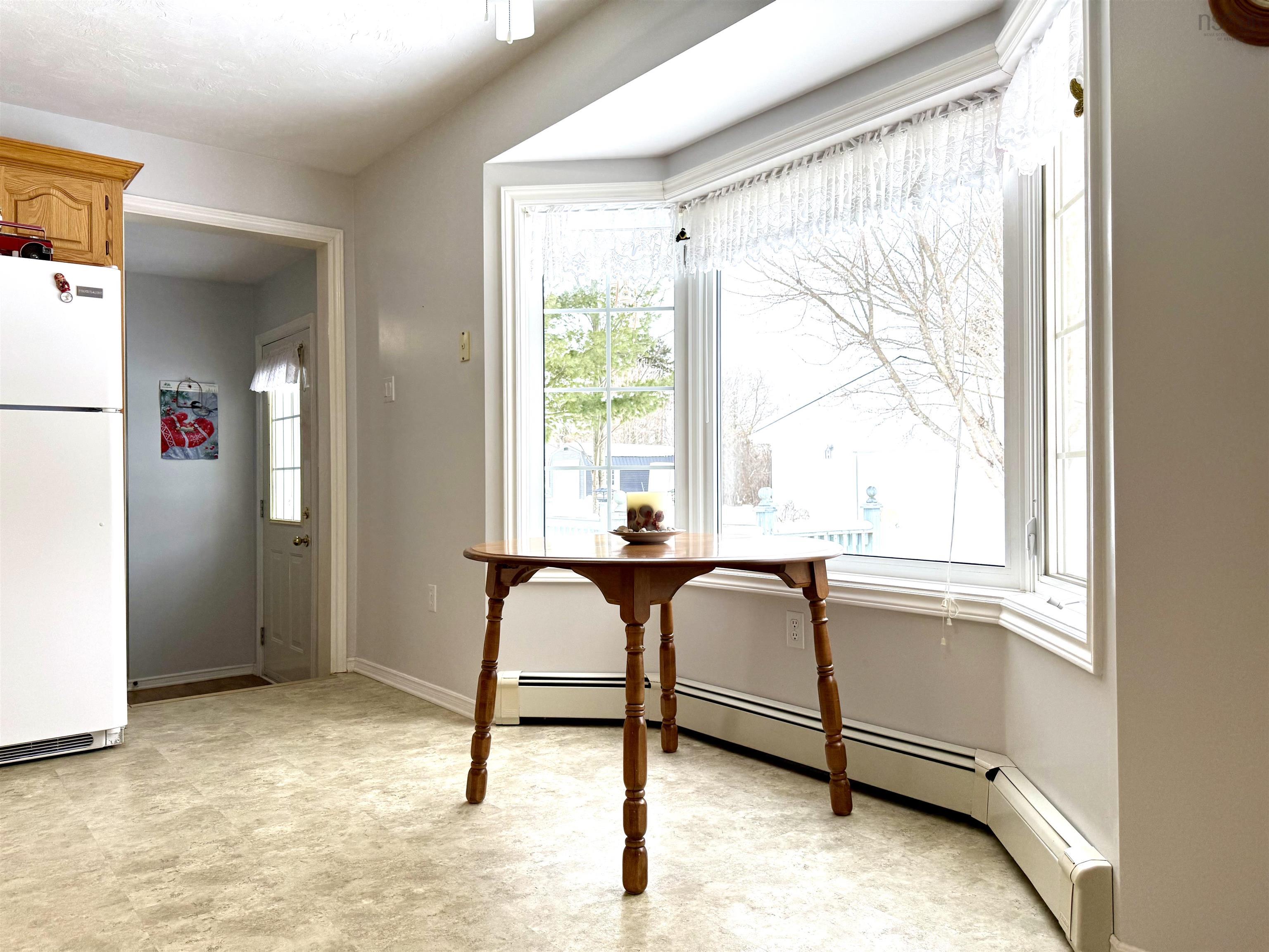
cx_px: 634
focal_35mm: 24
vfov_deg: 56.8
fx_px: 880
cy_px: 476
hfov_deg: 71.6
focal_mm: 6.76
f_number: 1.78
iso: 100
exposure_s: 1/555
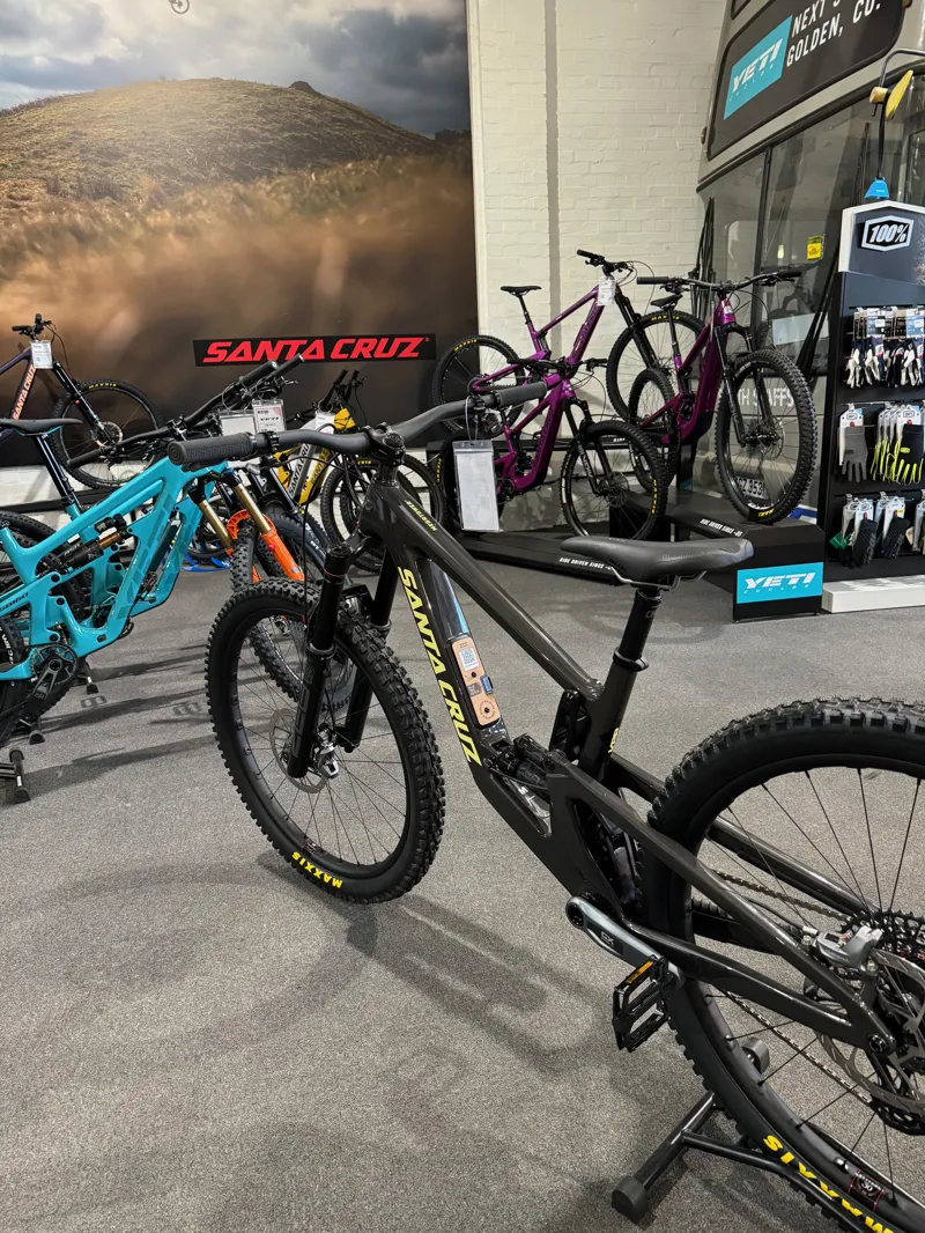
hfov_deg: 56.8
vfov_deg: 71.6
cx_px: 462
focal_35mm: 24
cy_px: 616
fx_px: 855
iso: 400
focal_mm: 6.76
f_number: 1.78
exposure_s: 1/50
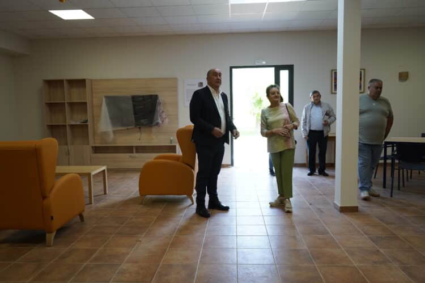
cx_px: 212
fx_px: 330
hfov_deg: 65.5
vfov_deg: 46.3
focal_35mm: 28
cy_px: 142
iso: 250
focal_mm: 28
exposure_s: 1/60
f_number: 4
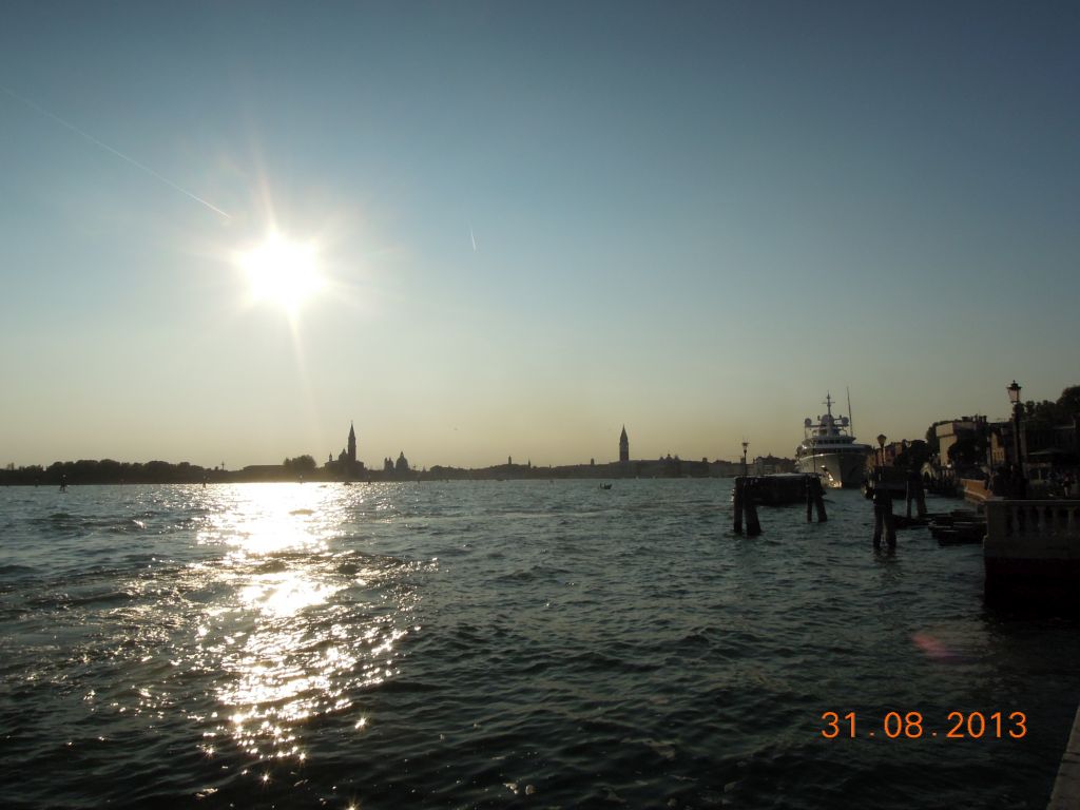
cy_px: 405
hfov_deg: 71.6
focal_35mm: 24
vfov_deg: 56.8
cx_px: 540
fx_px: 749
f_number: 8
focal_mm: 4.3
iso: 160
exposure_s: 1/1600
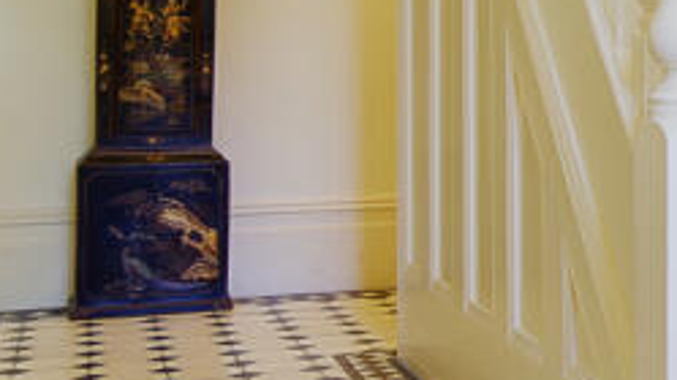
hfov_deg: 22.3
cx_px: 952
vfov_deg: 14.6
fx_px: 1472
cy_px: 66
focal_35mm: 82
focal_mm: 13
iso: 100
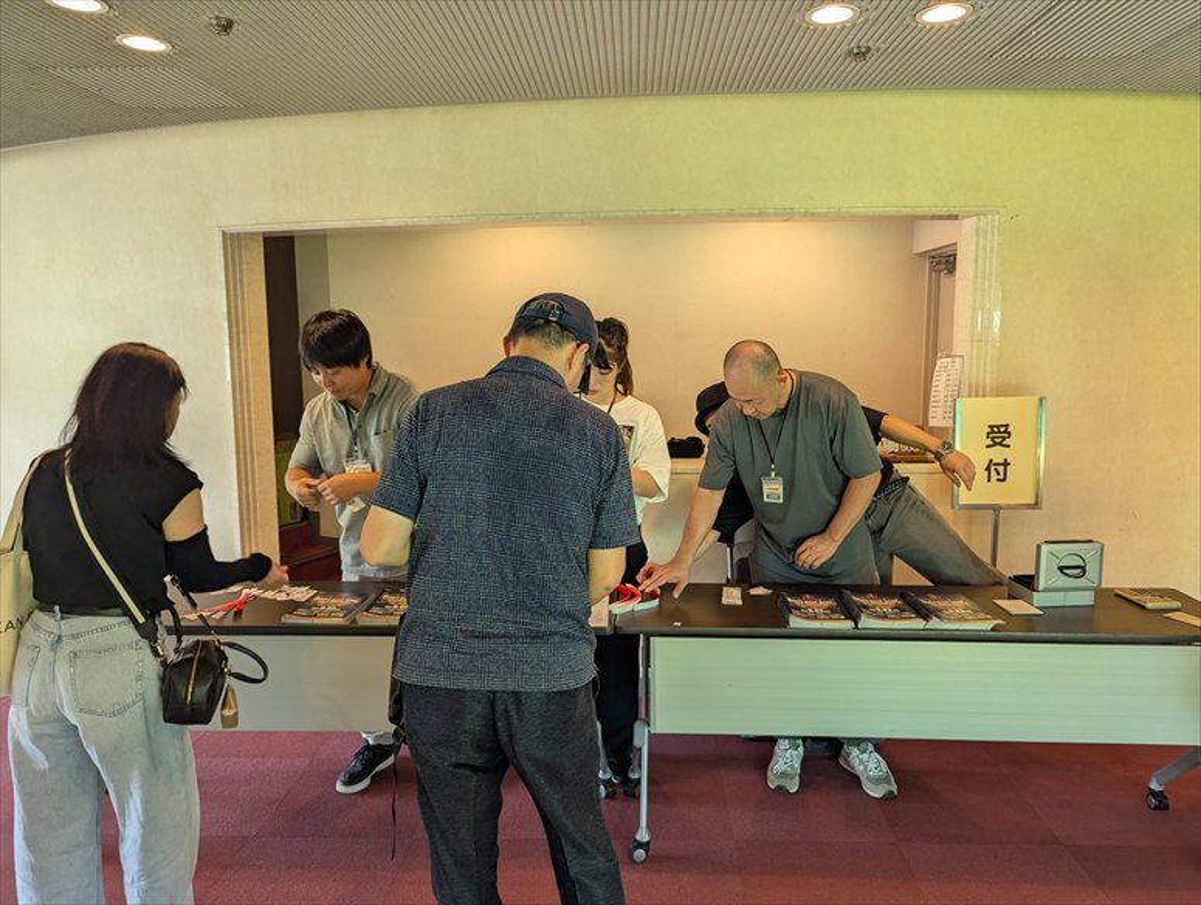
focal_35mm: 24
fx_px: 834
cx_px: 600
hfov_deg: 71.5
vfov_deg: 57.0
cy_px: 452
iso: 401
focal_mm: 6.81
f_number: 1.85
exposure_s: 1/103
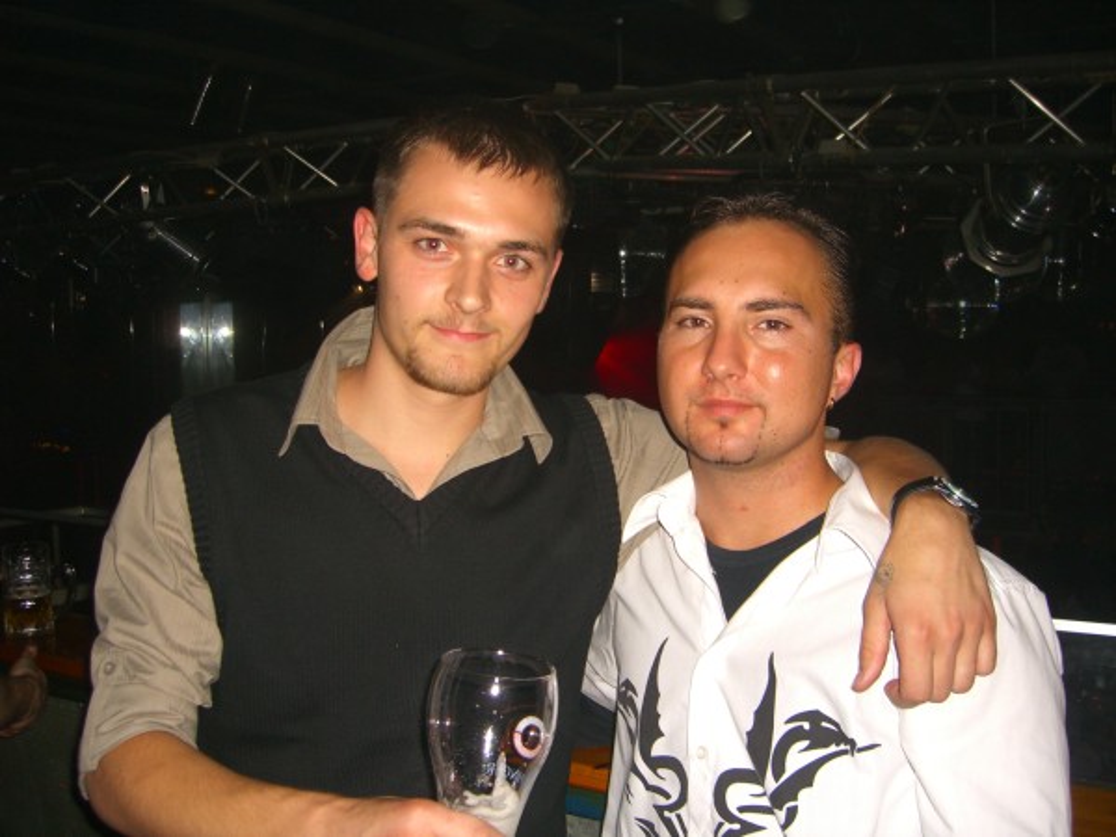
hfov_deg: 49.0
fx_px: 1225
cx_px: 558
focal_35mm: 38
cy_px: 418
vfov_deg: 37.7
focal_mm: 7.9
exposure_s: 1/60
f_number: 2.8
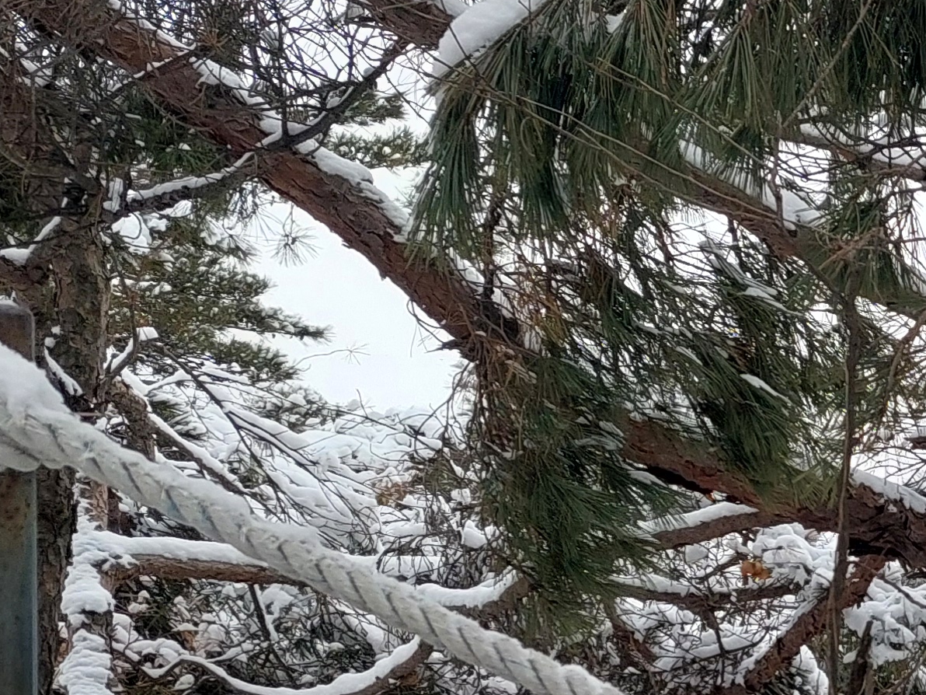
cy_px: 756
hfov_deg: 16.8
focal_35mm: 97
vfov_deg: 14.9
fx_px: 2595
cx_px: 1653
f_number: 1.8
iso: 40
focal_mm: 5.23
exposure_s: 1/566
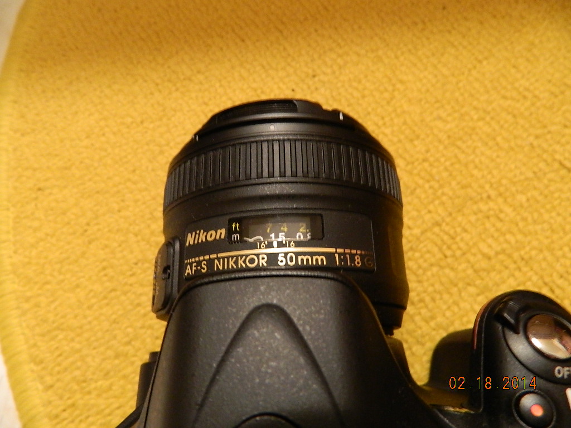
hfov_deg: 69.4
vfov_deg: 54.9
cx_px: 286
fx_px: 412
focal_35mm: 25
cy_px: 214
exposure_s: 1/2.5
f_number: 3.1
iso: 400
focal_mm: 4.5
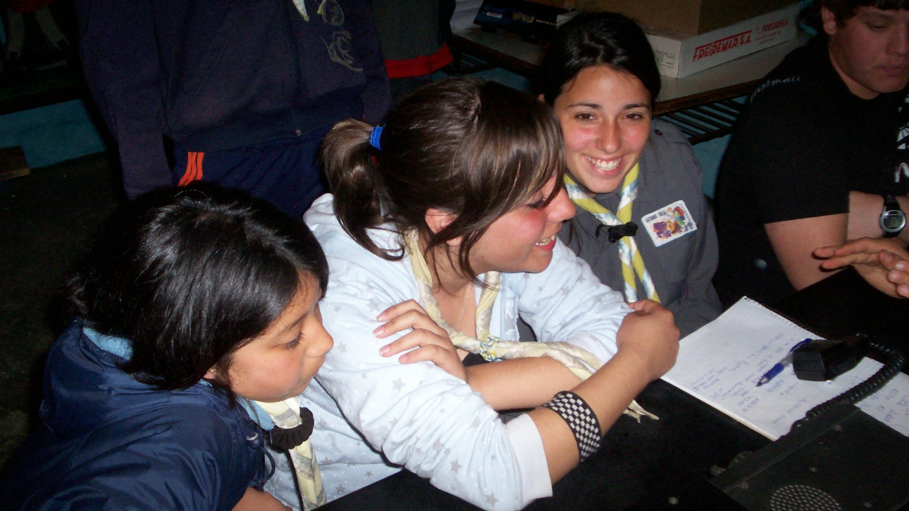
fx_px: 964
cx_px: 457
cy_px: 283
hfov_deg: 50.5
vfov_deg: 29.7
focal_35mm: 40
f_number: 4.5
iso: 140
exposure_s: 1/64
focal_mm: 5.9
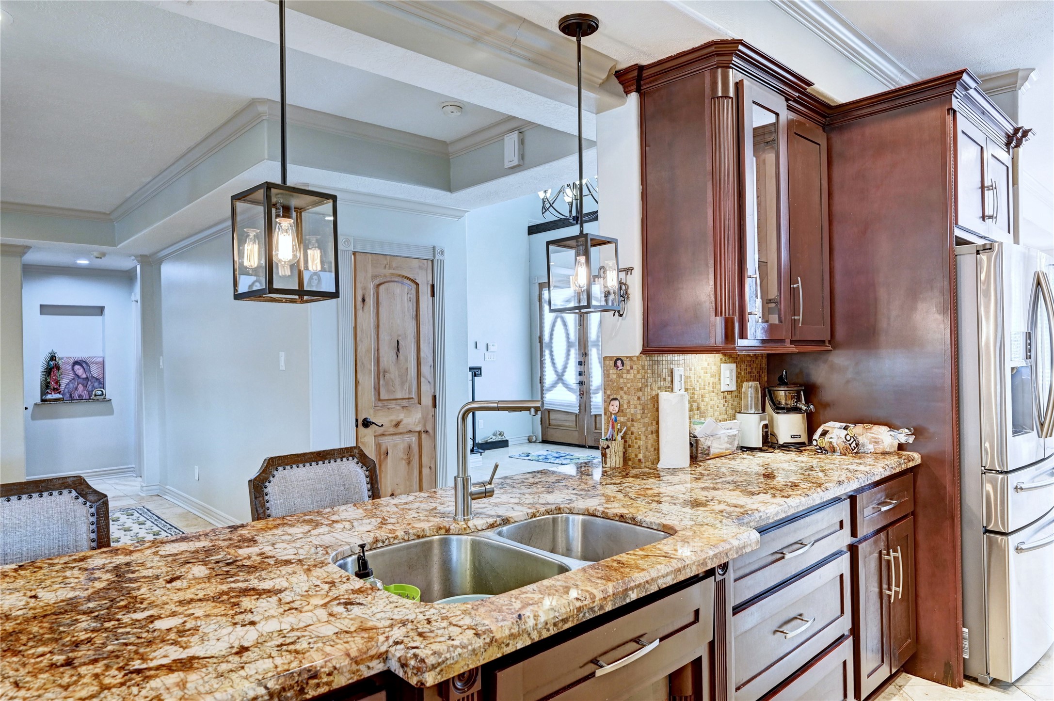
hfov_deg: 79.9
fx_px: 629
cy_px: 350
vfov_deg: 58.3
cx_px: 527
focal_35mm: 22
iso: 400
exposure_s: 1/3.33
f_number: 8
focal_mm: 21.5
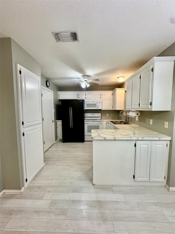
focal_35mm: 14
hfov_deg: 85.7
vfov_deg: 102.1
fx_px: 94
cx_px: 88
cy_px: 117
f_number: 2.2
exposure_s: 1/120
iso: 320
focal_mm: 2.22
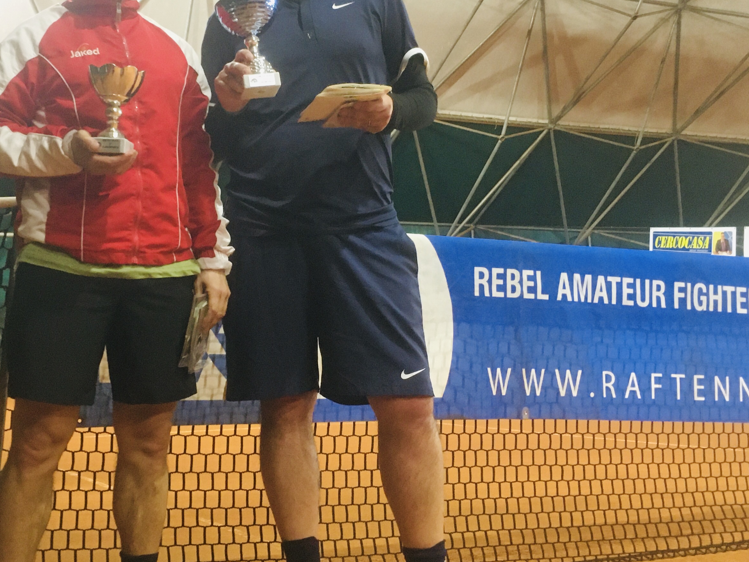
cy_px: 226
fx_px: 1082
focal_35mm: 50
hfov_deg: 38.0
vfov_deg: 29.0
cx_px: 284
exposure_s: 1/17
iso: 200
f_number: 2.2
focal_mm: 4.15
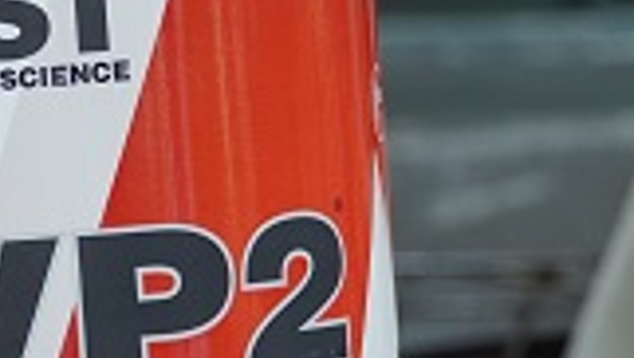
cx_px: 63
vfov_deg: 5.1
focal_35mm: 240
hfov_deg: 8.9
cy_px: 177
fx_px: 4039
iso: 500
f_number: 4
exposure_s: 1/400
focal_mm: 41
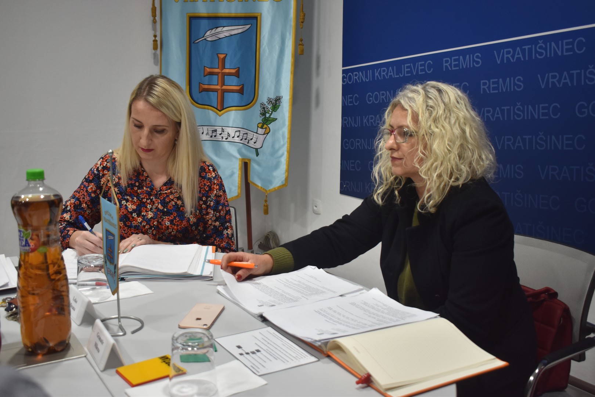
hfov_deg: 51.3
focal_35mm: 38
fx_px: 620
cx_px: 298
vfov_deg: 35.5
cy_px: 198
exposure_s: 1/100
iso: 400
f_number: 4.5
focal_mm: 25
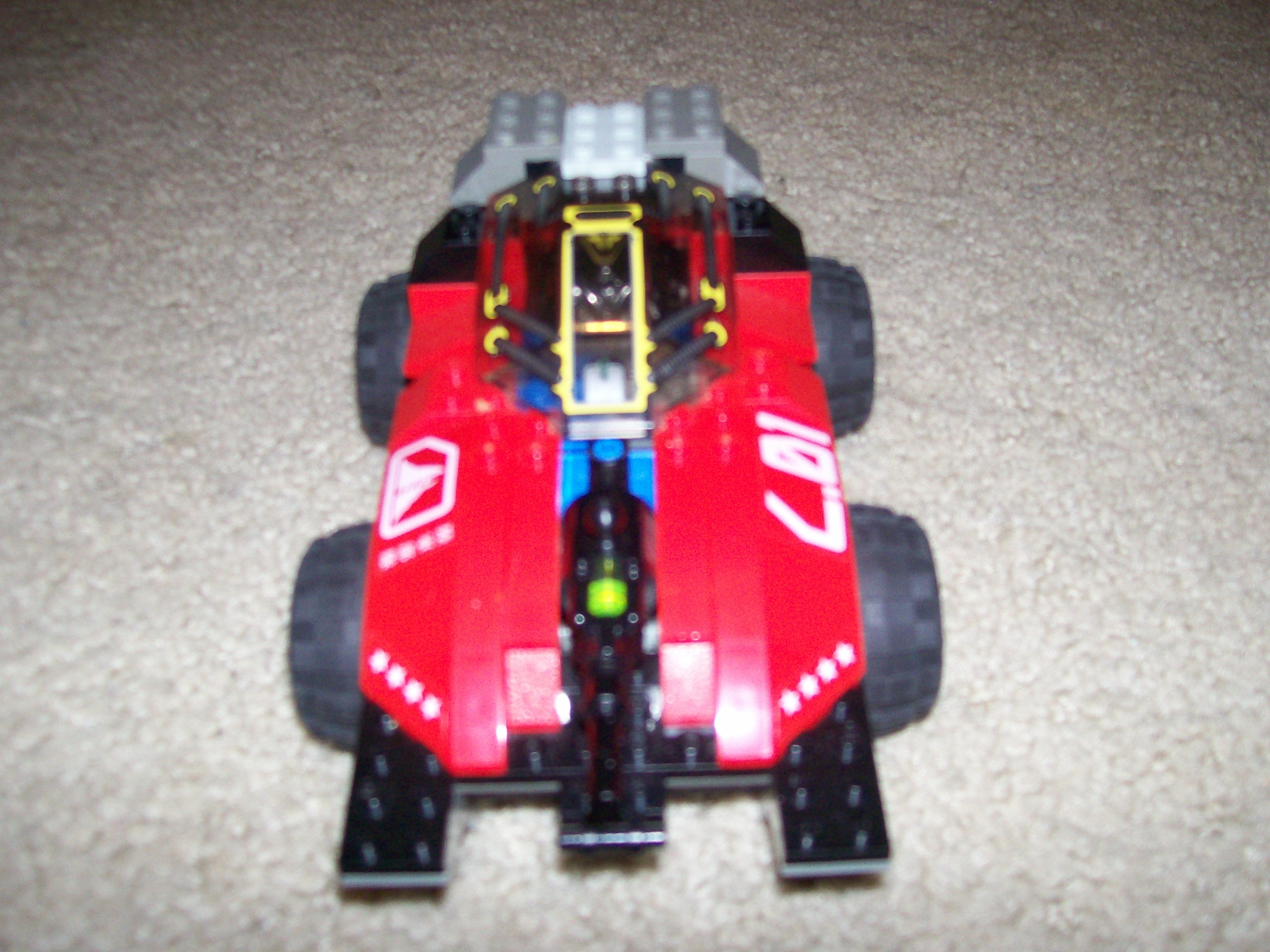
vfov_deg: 39.7
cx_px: 635
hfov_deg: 51.4
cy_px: 476
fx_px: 1321
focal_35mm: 36
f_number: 2.7
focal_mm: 6
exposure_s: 1/64
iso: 140
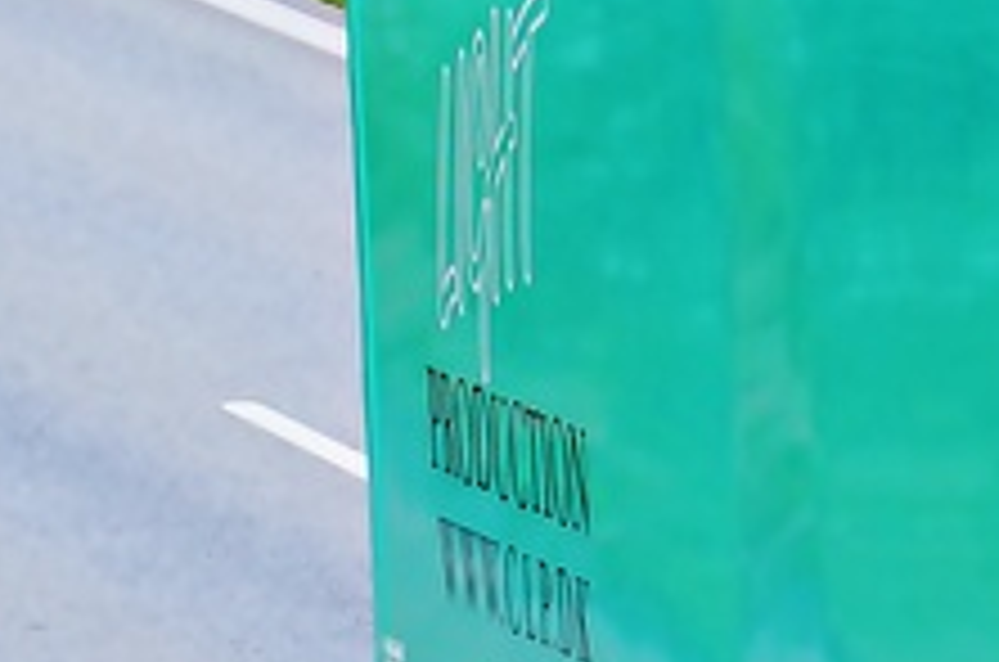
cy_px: 815
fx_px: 23227
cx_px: 1562
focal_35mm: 839
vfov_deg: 1.6
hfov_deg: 2.5
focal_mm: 155
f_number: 8
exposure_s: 1/1250
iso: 640
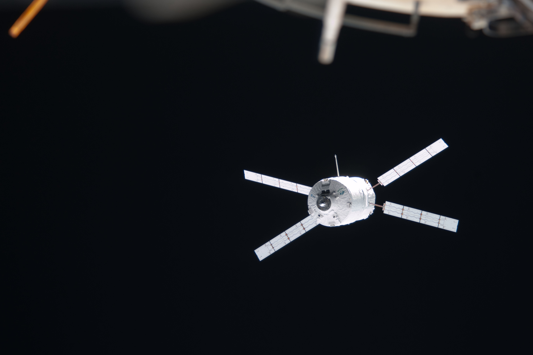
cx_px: 334
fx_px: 2724
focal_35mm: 184
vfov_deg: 7.5
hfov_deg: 11.2
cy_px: 198
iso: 200
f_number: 5
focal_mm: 145
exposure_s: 1/200
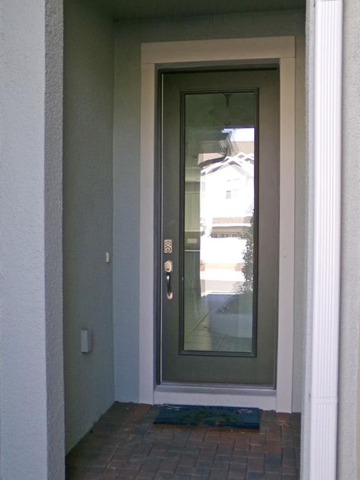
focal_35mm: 41
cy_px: 254
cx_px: 177
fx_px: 568
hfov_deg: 35.2
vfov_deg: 45.7
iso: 100
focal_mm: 4.3
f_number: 3.7
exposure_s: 1/75
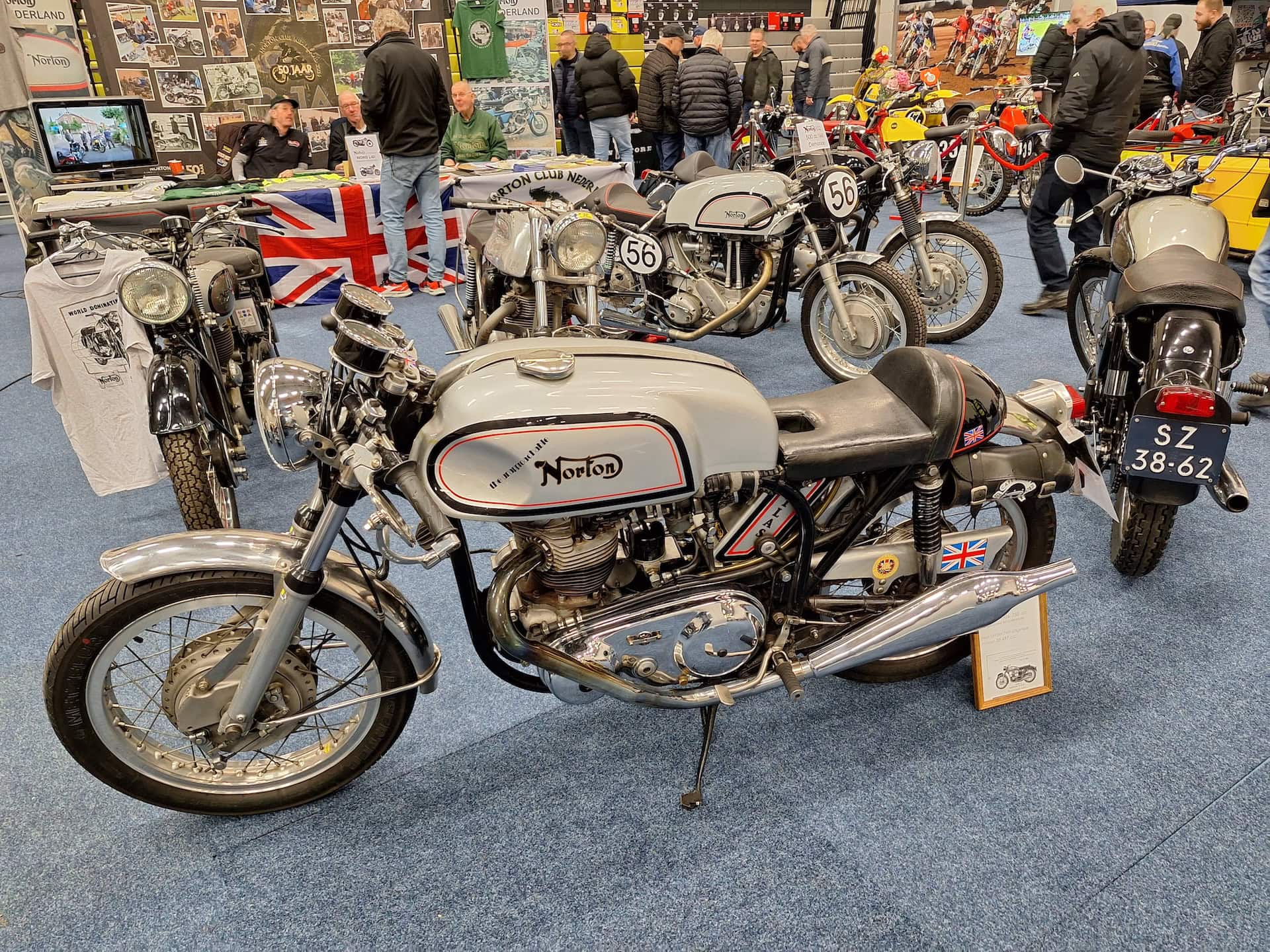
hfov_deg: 73.9
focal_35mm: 23
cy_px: 476
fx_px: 844
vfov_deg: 58.9
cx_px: 635
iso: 200
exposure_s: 1/50
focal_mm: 5.5
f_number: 1.8
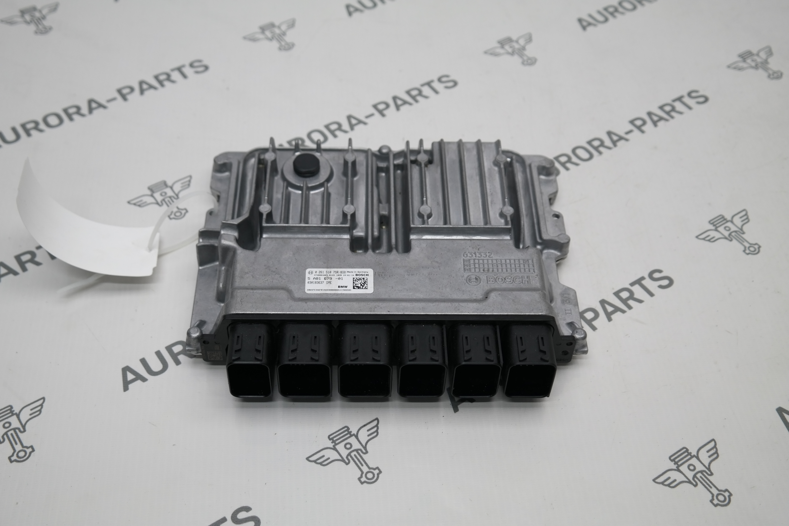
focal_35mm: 46
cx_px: 394
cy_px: 263
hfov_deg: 42.7
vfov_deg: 29.2
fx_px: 1008
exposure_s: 1/80
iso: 200
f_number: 4.5
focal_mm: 30
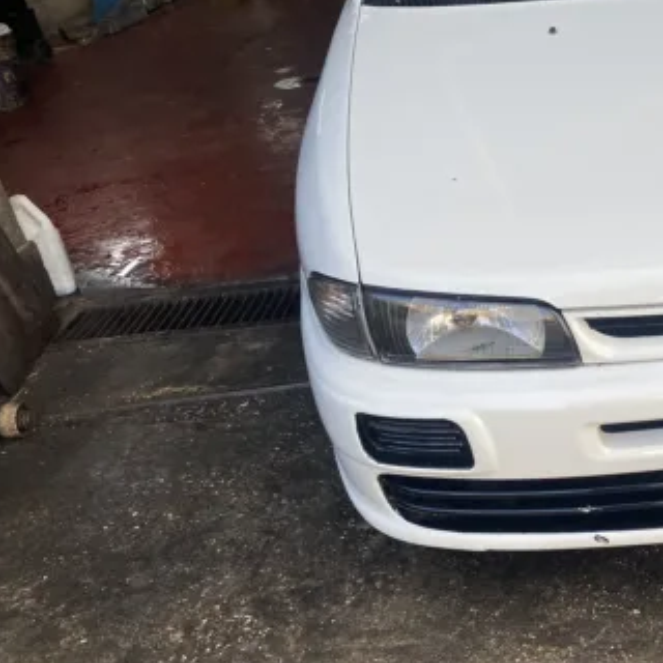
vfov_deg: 36.7
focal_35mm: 46
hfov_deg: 34.3
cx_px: 622
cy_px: 288
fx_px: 997
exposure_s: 1/432
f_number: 1.8
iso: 32
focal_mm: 4.25
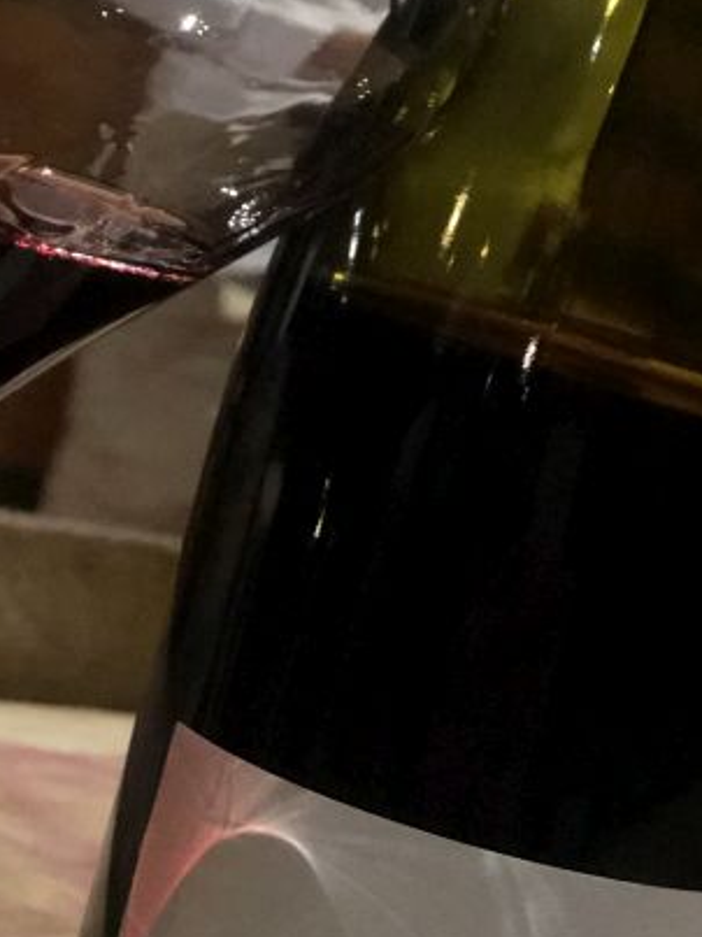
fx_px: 3111
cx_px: 244
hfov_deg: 12.9
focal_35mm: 115
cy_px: 668
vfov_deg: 17.1
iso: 1250
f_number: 2.8
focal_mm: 6.6
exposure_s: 1/33
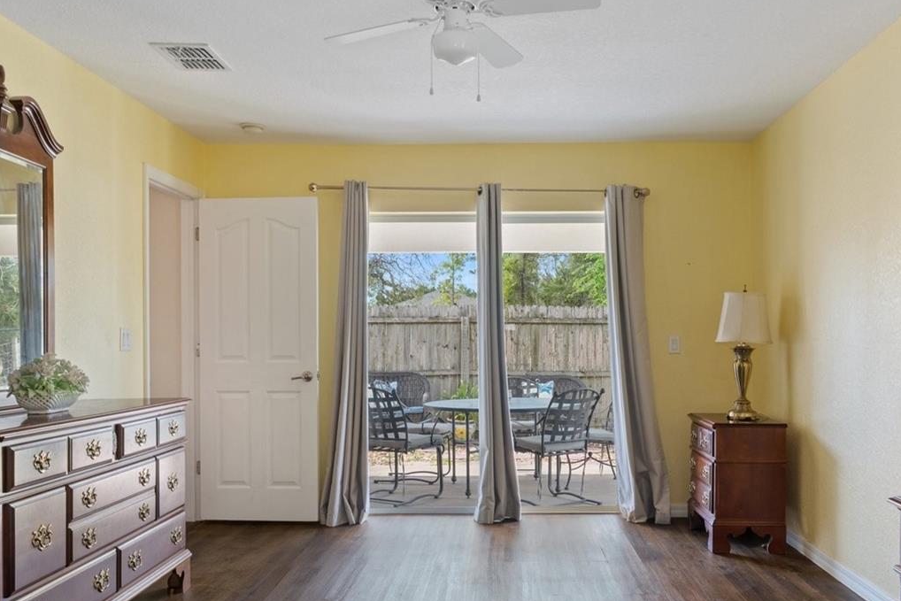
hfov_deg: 57.0
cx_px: 508
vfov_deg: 39.9
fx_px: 826
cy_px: 334
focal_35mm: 33
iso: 250
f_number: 8
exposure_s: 1/2
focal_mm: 14
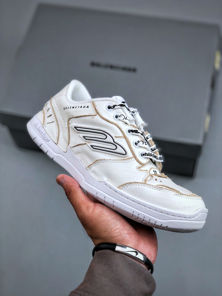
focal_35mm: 57
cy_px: 148
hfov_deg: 25.7
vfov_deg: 33.8
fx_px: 487
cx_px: 111
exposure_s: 1/123
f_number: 2.8
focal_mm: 6.6
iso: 20
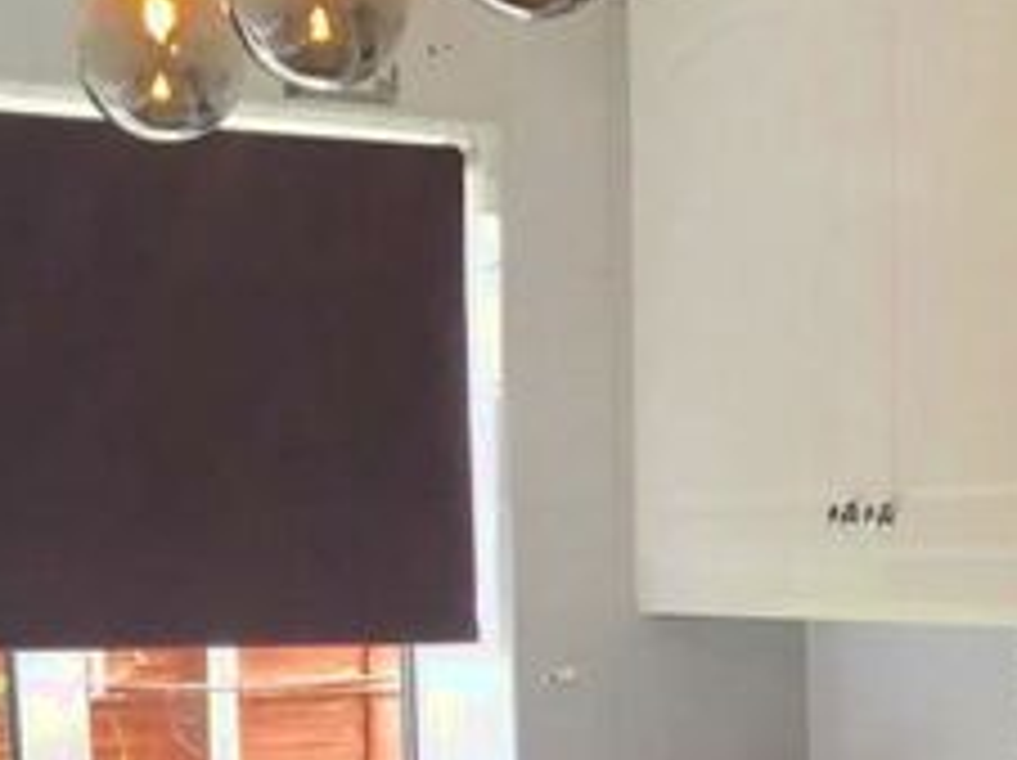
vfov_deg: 15.3
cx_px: 846
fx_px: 2641
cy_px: 1082
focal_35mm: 90
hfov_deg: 21.5
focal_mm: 4.15
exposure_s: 1/33
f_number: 2.2
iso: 32
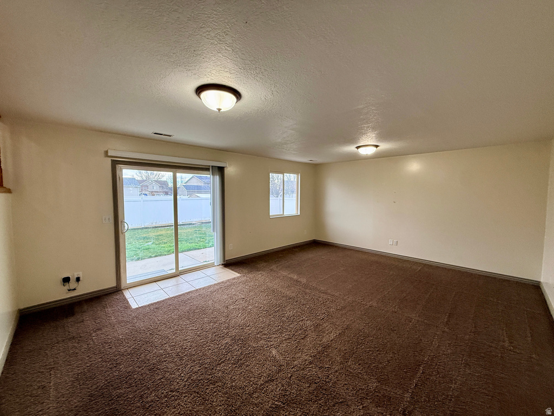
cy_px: 208
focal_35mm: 14
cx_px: 277
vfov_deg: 85.7
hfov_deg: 102.1
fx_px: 224
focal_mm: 2.22
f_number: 2.2
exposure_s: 1/120
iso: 160
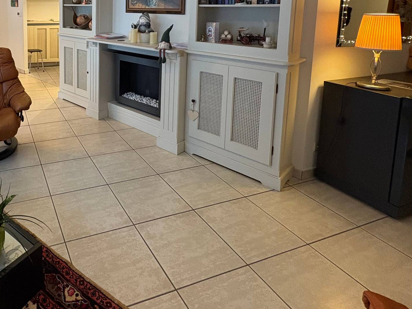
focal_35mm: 25
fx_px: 298
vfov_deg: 49.8
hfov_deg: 64.0
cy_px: 40
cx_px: 88
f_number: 2.2
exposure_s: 1/50
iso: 250
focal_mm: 2.22
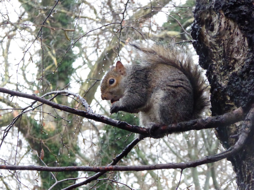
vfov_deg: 8.4
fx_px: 1299
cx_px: 127
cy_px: 95
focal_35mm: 177
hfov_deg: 11.2
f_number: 5.5
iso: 1600
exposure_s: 1/80
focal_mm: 28.7
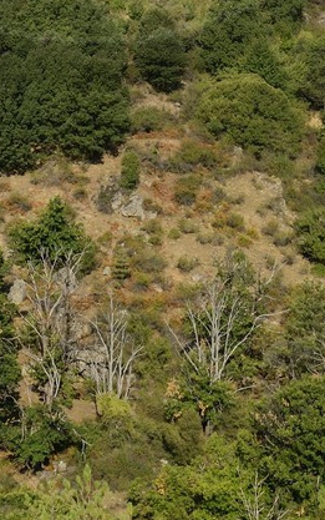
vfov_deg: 15.2
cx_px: 88
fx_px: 1770
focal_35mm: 125
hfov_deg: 10.5
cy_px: -301
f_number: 13
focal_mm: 32
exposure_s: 1/250
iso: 200
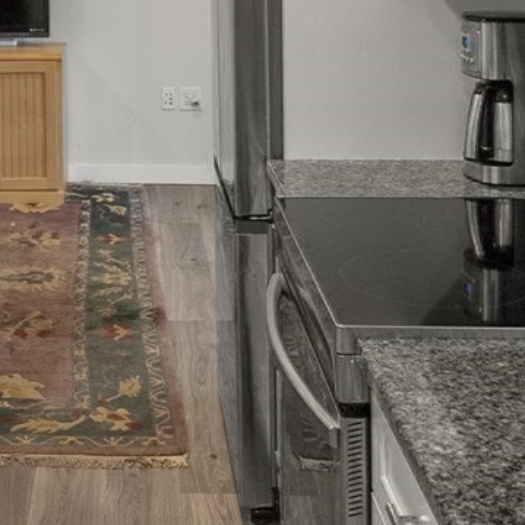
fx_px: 1167
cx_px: 64
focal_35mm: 68
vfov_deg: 23.8
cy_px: -50
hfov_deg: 24.7
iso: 640
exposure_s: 1/50
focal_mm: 14
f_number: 5
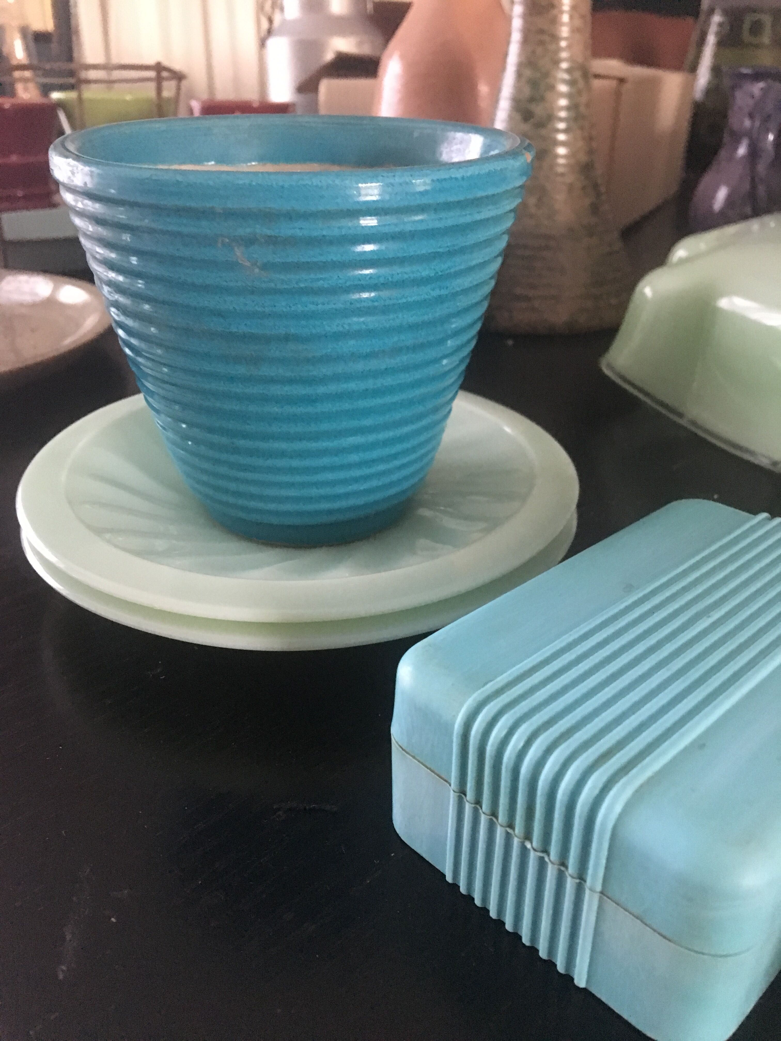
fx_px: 872
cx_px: 390
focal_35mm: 29
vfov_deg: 61.7
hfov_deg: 48.2
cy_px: 520
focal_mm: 4.15
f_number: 2.2
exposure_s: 1/17
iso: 320
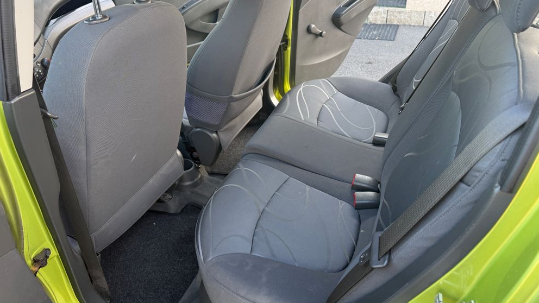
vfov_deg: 42.9
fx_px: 386
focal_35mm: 27
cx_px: 271
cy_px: 140
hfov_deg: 69.9
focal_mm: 6.76
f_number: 1.78
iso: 125
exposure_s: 1/123
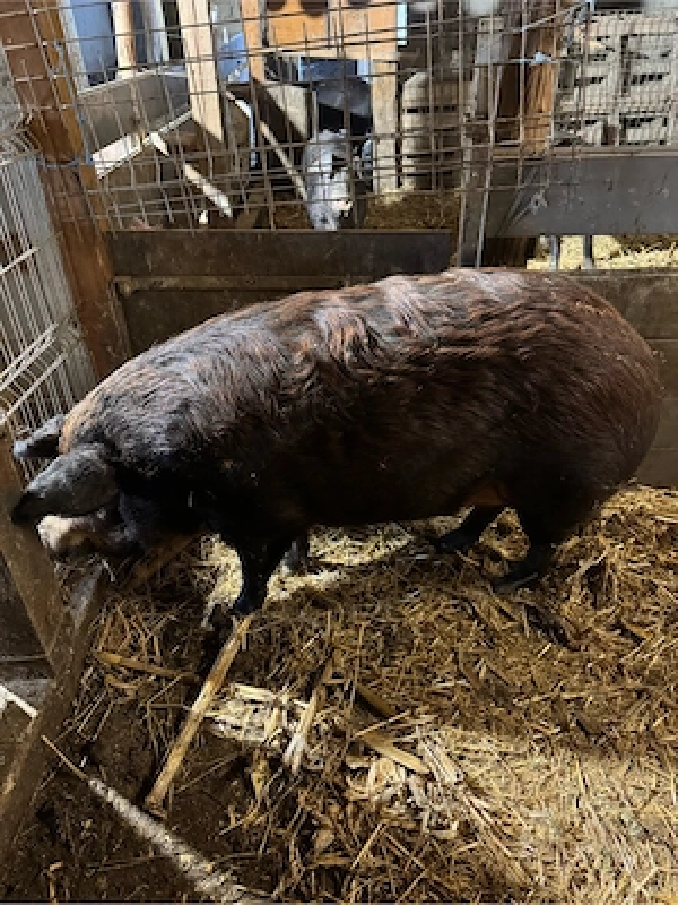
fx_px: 627
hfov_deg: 56.8
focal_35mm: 24
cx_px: 339
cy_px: 452
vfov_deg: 71.6
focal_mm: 6.76
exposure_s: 1/33
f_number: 1.78
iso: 1000
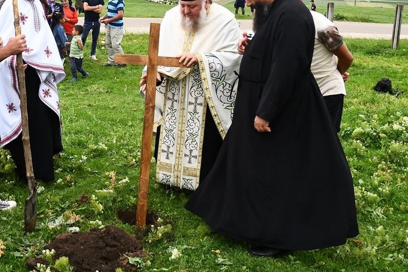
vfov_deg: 32.1
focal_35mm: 41
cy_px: 69
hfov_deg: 46.0
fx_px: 465
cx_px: 109
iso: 640
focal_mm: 16
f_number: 3.5
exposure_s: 1/1000
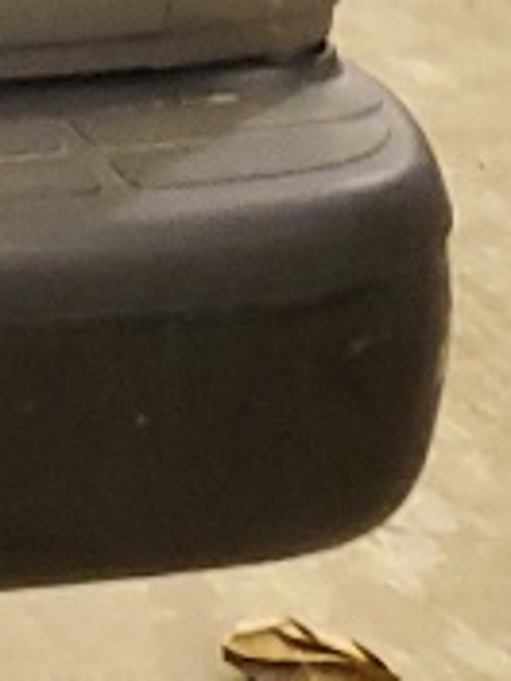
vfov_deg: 7.8
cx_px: -1727
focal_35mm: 236
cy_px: -902
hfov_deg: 5.3
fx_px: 4645
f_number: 1.5
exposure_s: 1/60.2
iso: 203
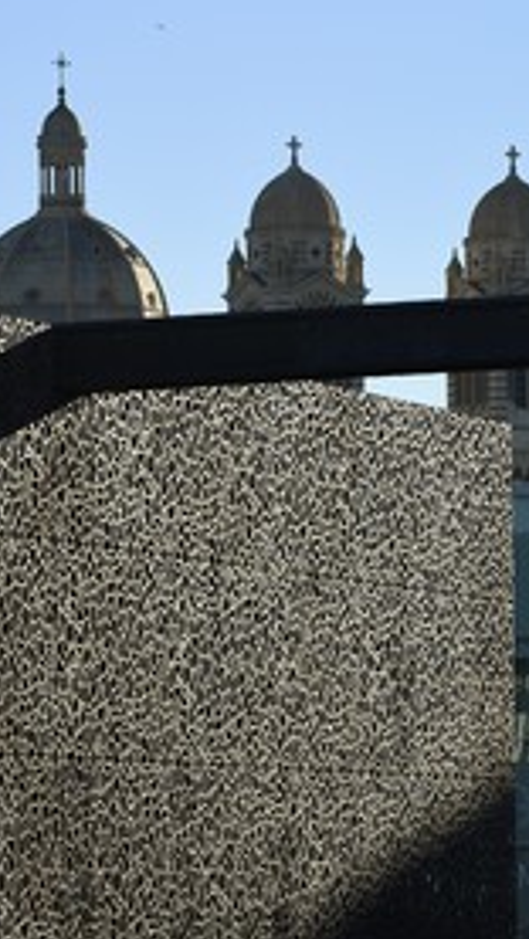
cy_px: 468
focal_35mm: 254
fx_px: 6328
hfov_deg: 4.8
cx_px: 275
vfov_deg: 8.5
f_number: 9
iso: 200
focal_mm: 160
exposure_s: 1/500
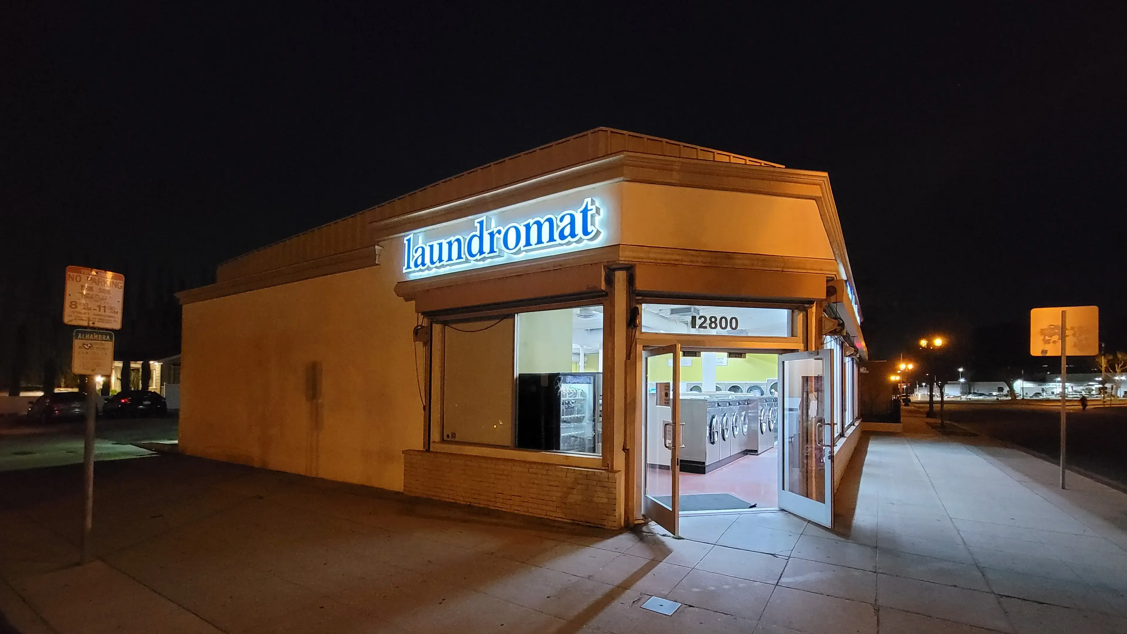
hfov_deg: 103.0
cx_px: 571
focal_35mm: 15
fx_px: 448
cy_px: 371
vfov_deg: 70.0
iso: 1250
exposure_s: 1/24
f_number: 2.2
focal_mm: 2.2
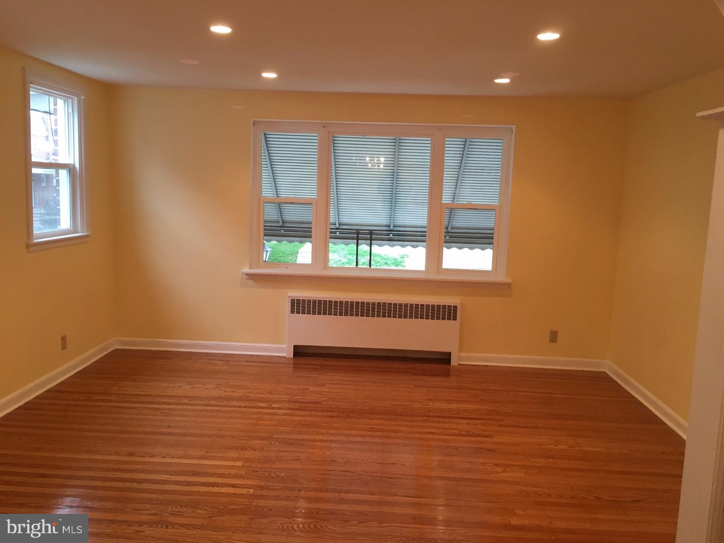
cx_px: 362
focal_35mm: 29
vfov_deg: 48.2
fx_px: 607
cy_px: 272
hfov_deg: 61.7
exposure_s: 1/15
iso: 40
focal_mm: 4.15
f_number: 2.2
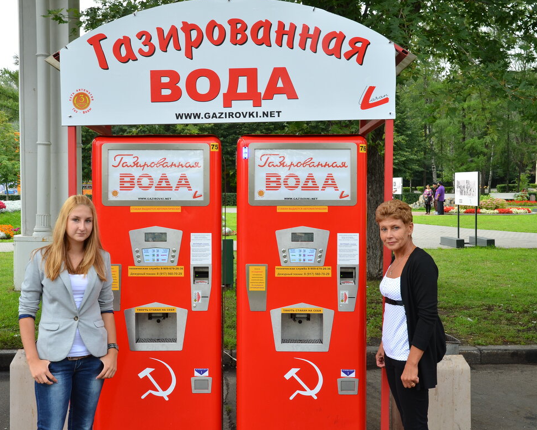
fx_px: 715
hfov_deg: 41.1
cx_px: 230
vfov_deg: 33.4
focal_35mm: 45
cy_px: 218
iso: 250
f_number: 8
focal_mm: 26
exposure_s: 1/160
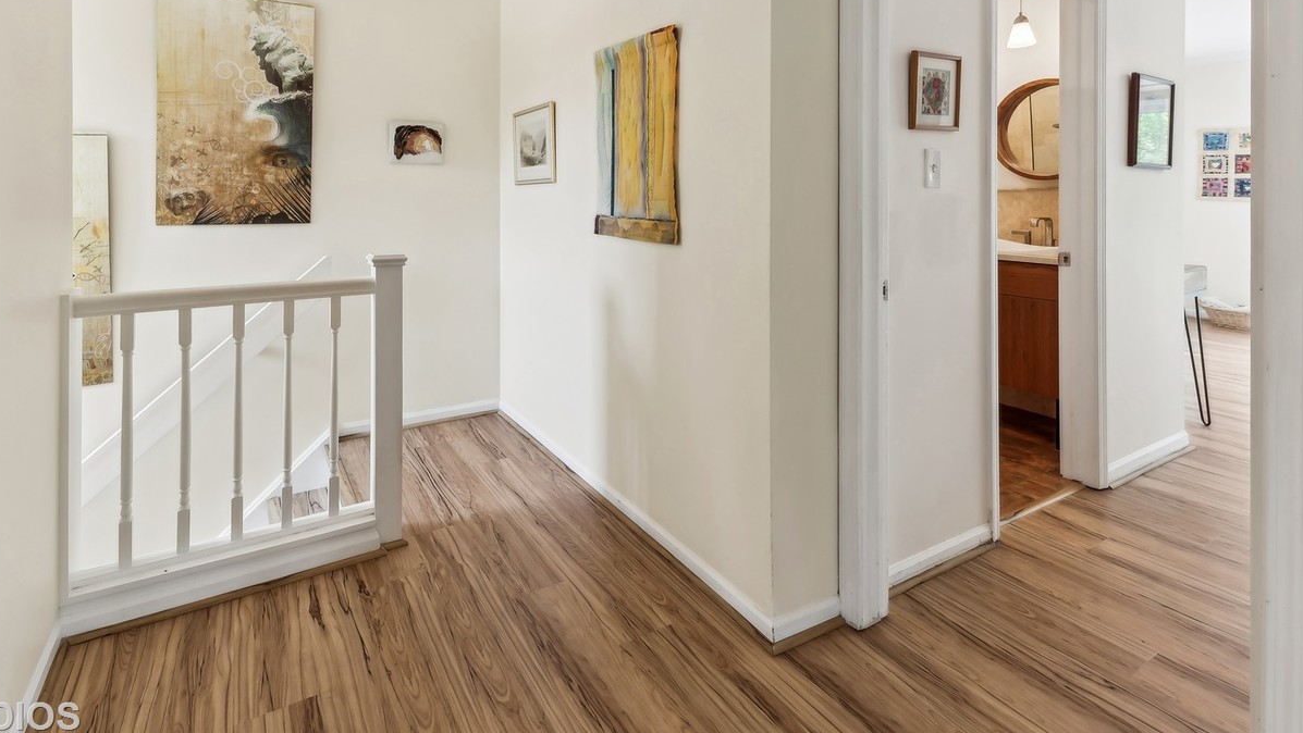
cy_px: 189
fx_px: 588
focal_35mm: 17
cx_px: 569
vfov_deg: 60.7
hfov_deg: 95.4
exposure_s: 1/13
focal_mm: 12
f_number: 9
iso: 200
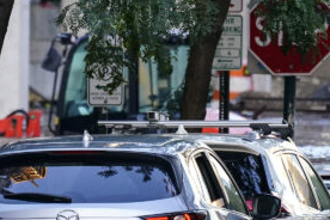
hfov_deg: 1.6
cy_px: 102
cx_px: 105
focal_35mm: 1295
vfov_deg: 1.1
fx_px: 11870
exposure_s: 1/250
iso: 2500
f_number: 5.6
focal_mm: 397
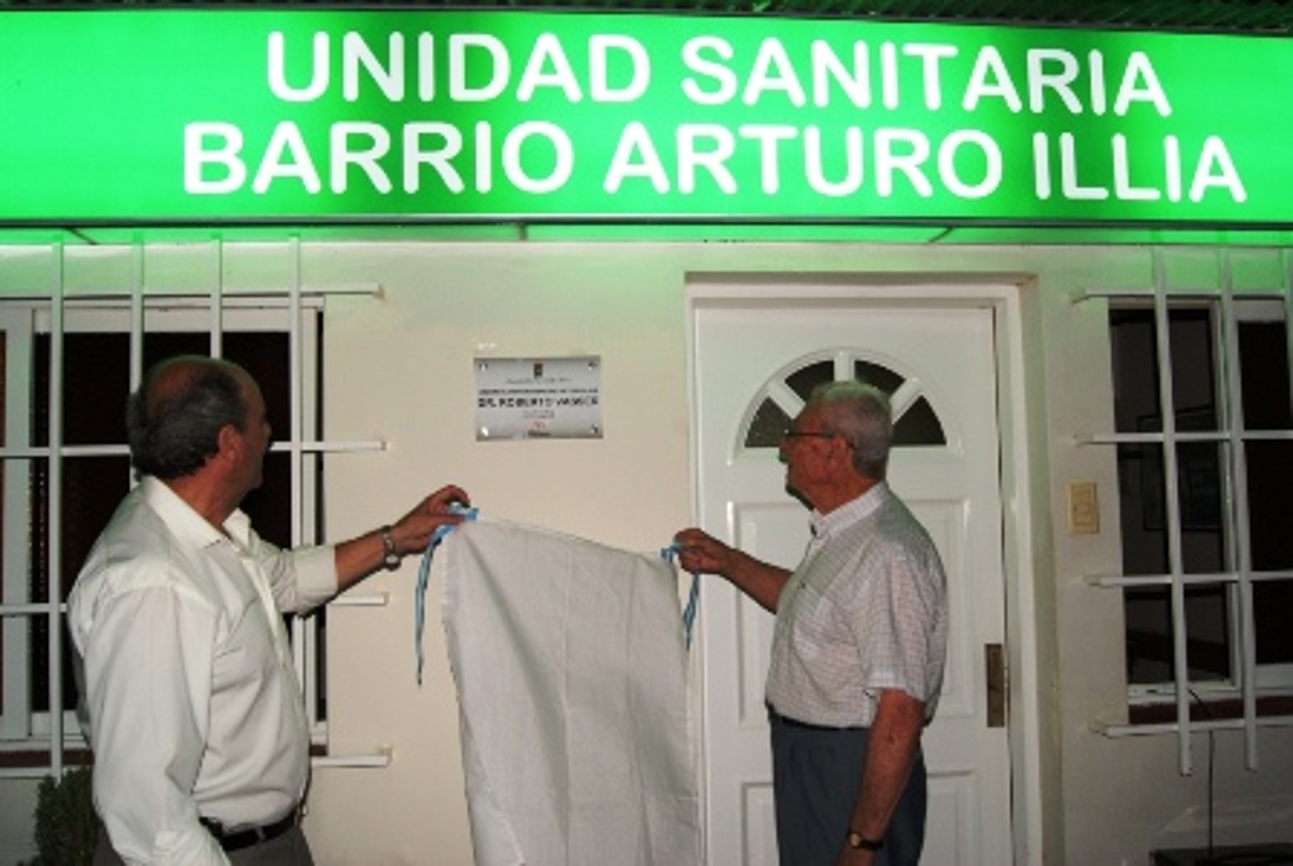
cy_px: 433
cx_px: 646
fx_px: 1187
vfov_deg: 40.1
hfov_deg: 57.2
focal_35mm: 33
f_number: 5.6
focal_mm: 22
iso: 400
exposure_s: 1/60
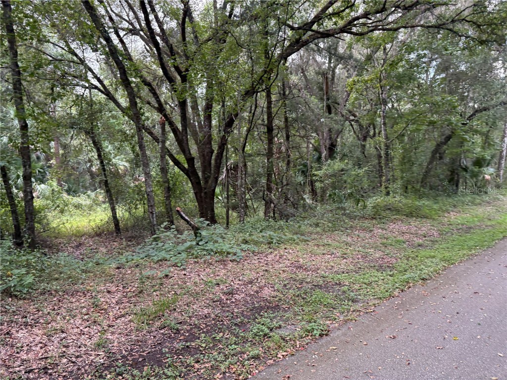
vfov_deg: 53.1
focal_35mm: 26
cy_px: 190
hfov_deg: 67.3
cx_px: 254
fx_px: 381
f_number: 1.6
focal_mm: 5.96
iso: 125
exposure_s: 1/105
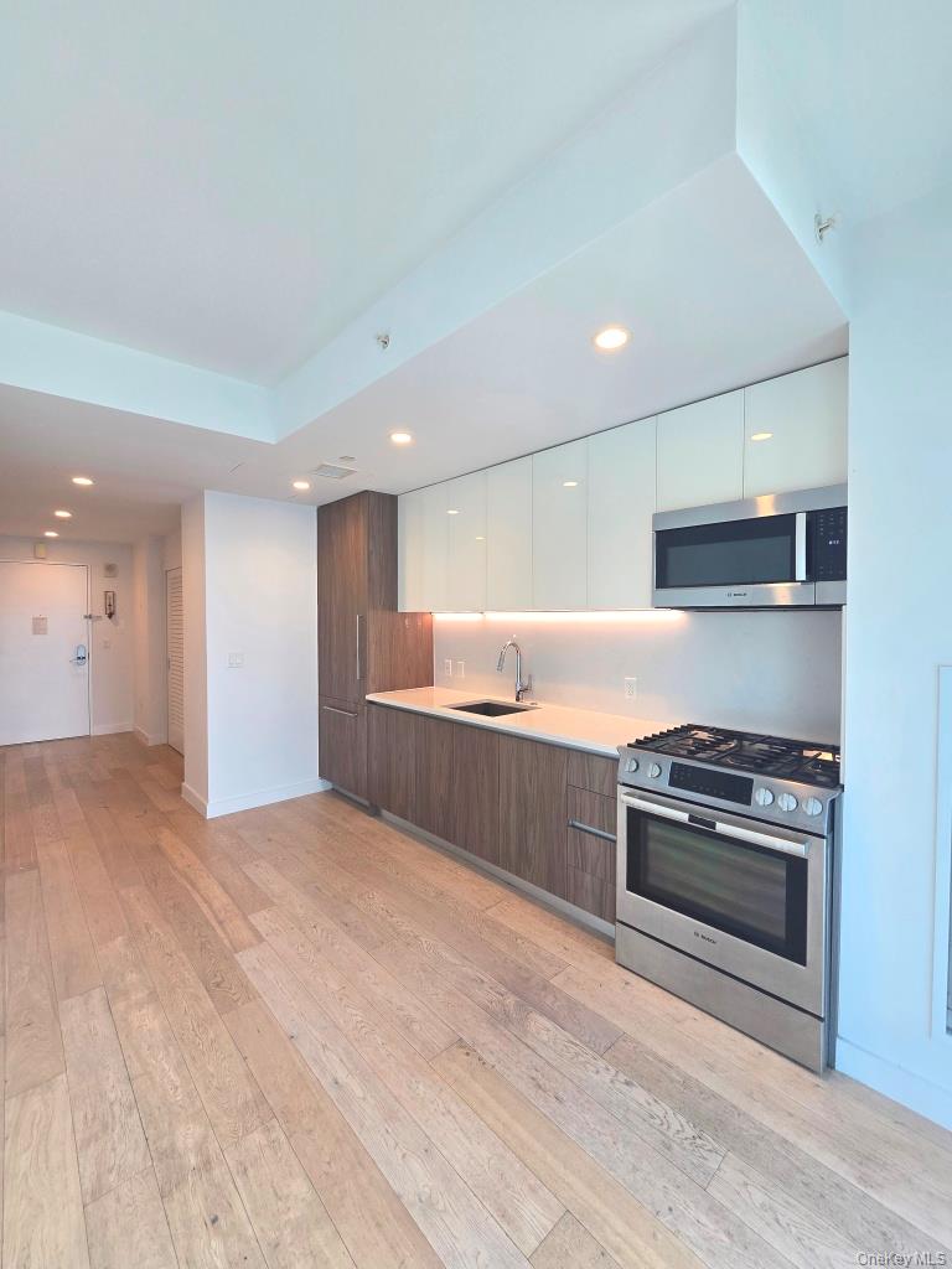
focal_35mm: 13
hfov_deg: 89.9
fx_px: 477
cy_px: 634
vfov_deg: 106.2
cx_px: 476
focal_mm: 2.2
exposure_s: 1/125
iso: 64
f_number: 2.2
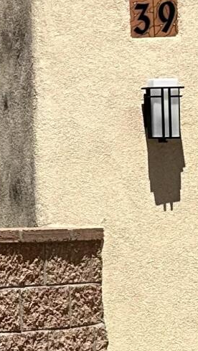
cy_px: 79
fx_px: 1492
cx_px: -863
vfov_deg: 13.4
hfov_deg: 5.4
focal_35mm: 160
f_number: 1.78
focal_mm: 6.86
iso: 80
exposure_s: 1/5525
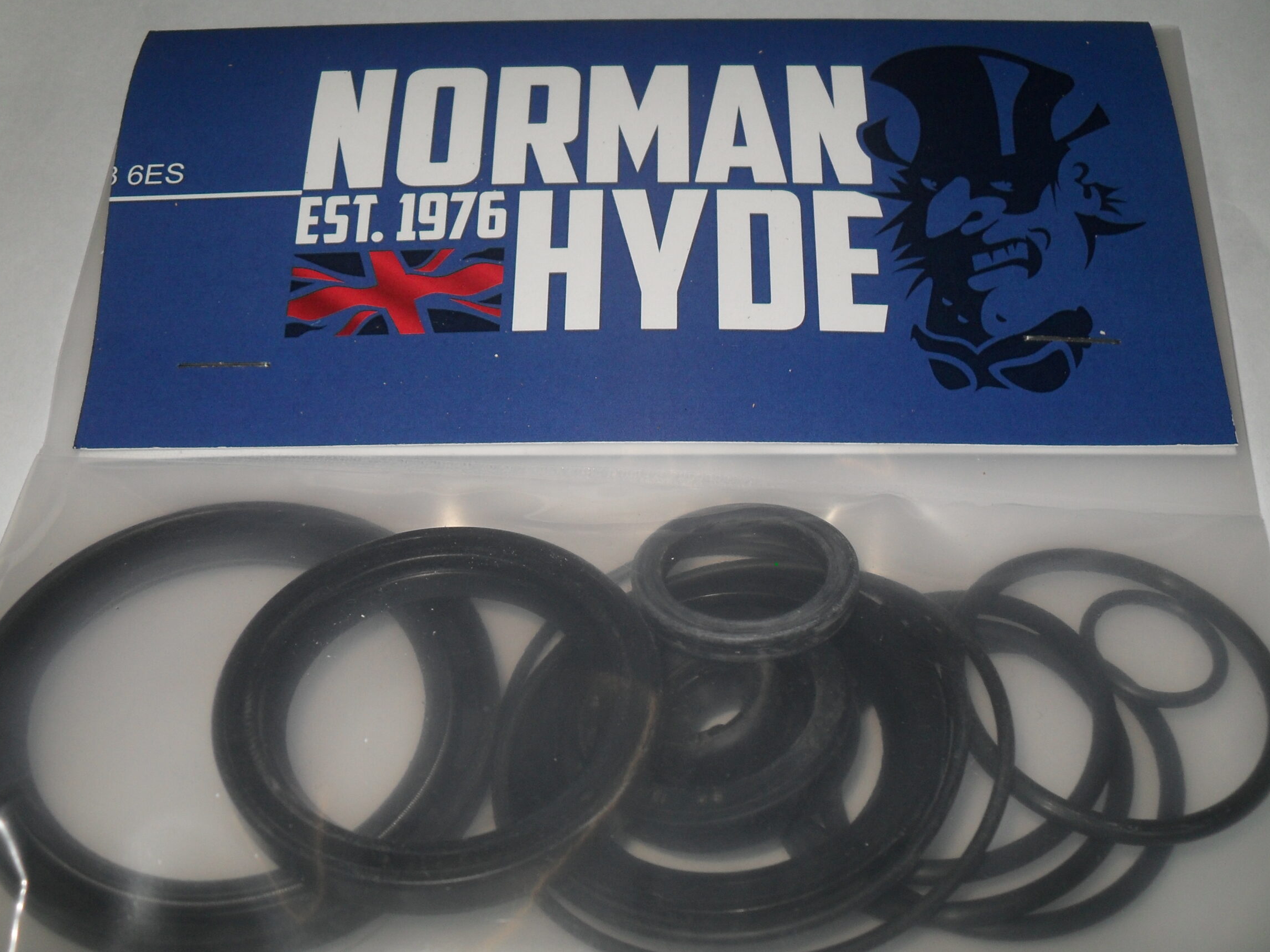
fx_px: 1431
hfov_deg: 47.9
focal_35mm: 39
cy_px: 506
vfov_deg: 36.8
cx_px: 611
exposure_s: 1/45
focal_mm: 6.2
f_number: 8.9
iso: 100
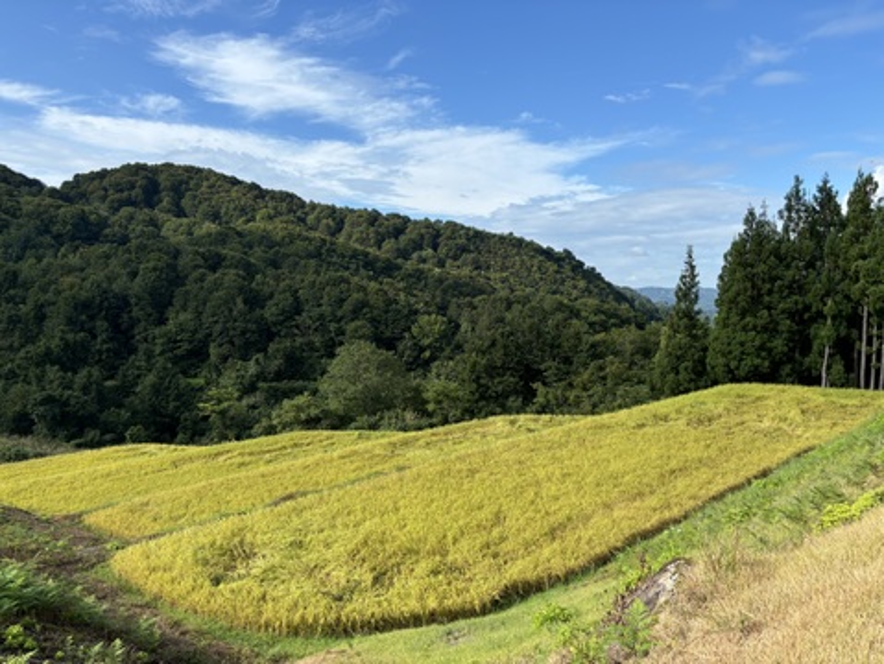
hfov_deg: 67.3
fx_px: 664
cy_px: 332
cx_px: 442
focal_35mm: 26
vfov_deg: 53.1
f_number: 1.6
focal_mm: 5.96
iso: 50
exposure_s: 1/2451
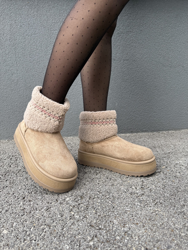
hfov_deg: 56.8
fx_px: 174
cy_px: 125
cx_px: 94
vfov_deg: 71.6
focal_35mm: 24
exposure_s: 1/348
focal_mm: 6.76
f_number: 1.78
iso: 80
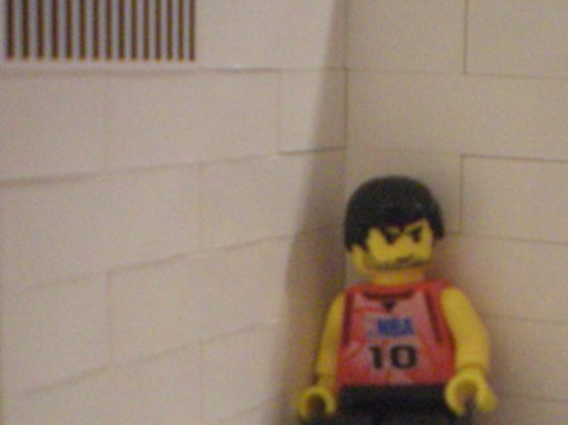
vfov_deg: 16.2
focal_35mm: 89
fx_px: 1459
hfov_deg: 21.4
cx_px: 545
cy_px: 430
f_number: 3.1
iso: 400
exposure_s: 1/13
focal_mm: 6.3
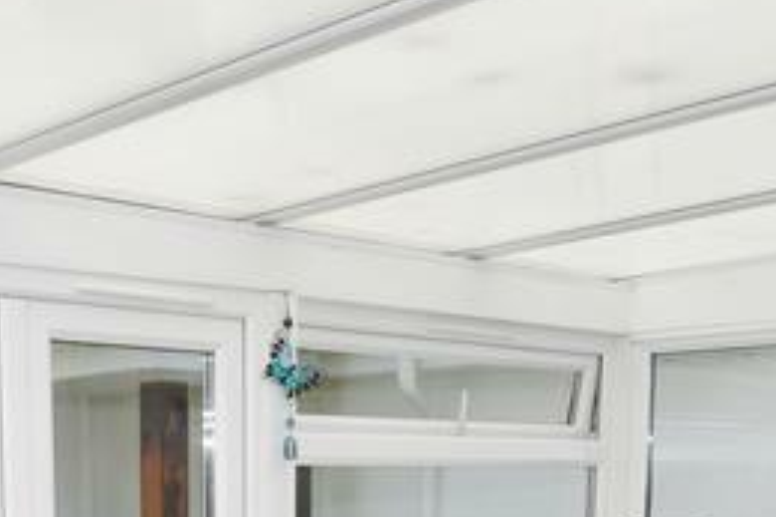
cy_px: 740
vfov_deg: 18.8
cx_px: 212
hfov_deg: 30.6
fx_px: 1399
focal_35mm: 65
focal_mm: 11
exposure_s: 1/250
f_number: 8
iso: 100
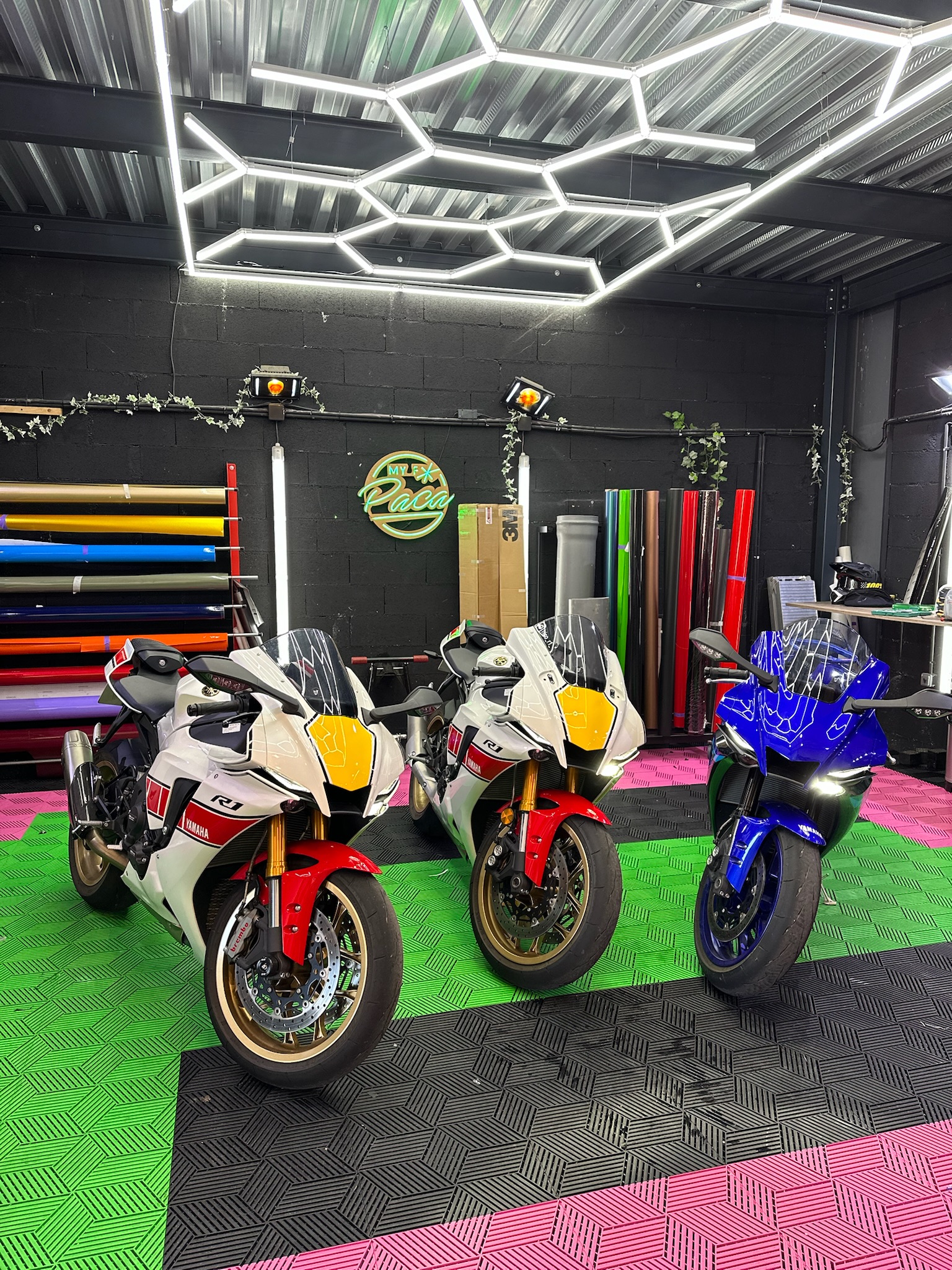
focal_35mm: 24
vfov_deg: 71.6
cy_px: 635
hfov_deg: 56.8
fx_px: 880
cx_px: 476
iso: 160
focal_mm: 6.86
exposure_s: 1/100
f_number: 1.78
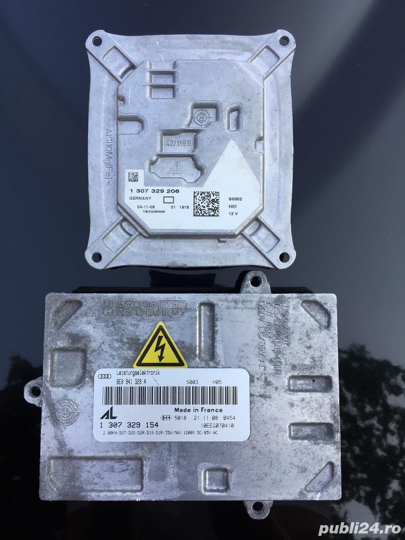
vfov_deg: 61.7
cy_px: 270
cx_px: 202
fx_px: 452
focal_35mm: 29
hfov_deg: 48.2
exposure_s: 1/145
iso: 32
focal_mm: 4.15
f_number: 2.2
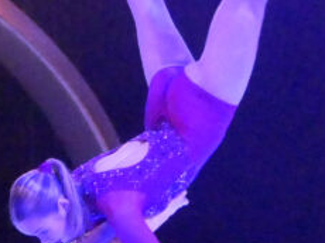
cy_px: 341
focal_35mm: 666
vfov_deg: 2.2
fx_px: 6246
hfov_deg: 3.0
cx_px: 13
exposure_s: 1/80
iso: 3200
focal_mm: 36.7
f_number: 2.8
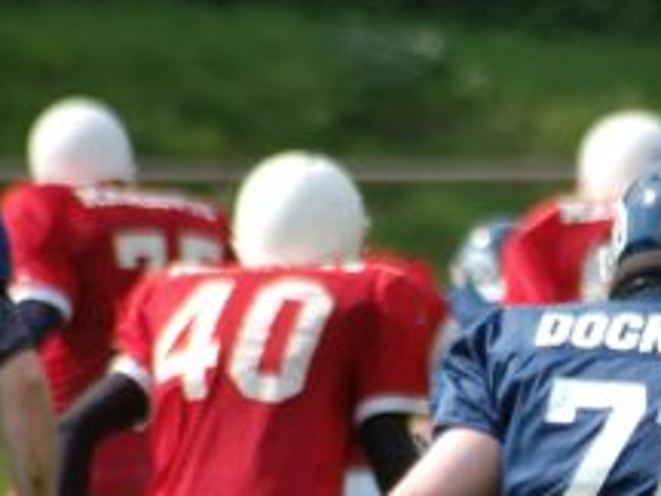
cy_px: 441
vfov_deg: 1.6
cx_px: 568
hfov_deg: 2.2
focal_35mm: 907
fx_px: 17319
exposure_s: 1/1000
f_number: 5.6
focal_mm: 300
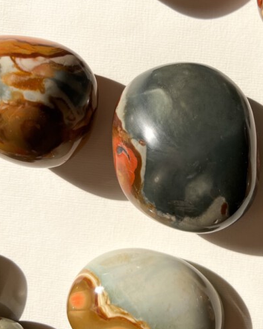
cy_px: 123
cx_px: 187
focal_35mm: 39
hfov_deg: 37.6
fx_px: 379
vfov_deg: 46.4
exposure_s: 1/4300
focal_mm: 5.7
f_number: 1.5
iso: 50
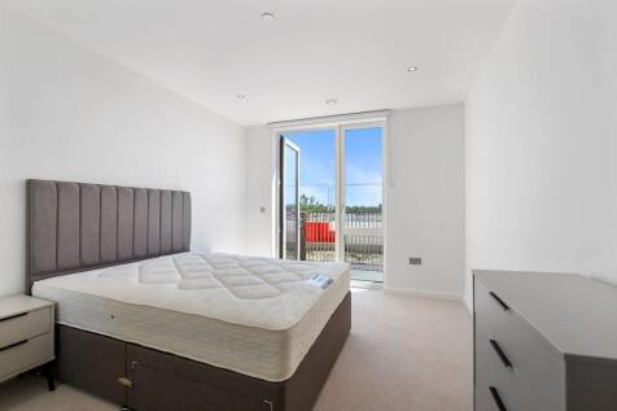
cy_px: 206
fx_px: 257
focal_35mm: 15
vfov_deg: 77.3
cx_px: 308
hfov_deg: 100.4
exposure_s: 1/125
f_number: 5.6
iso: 160
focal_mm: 10
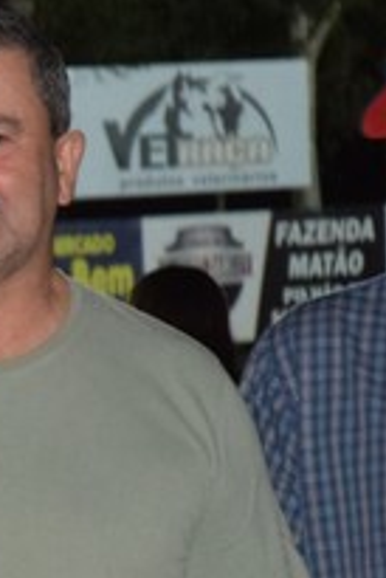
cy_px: 389
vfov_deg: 5.6
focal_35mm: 368
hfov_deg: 3.6
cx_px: -806
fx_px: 5908
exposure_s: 1/60
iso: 1800
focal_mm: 56
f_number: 4.5
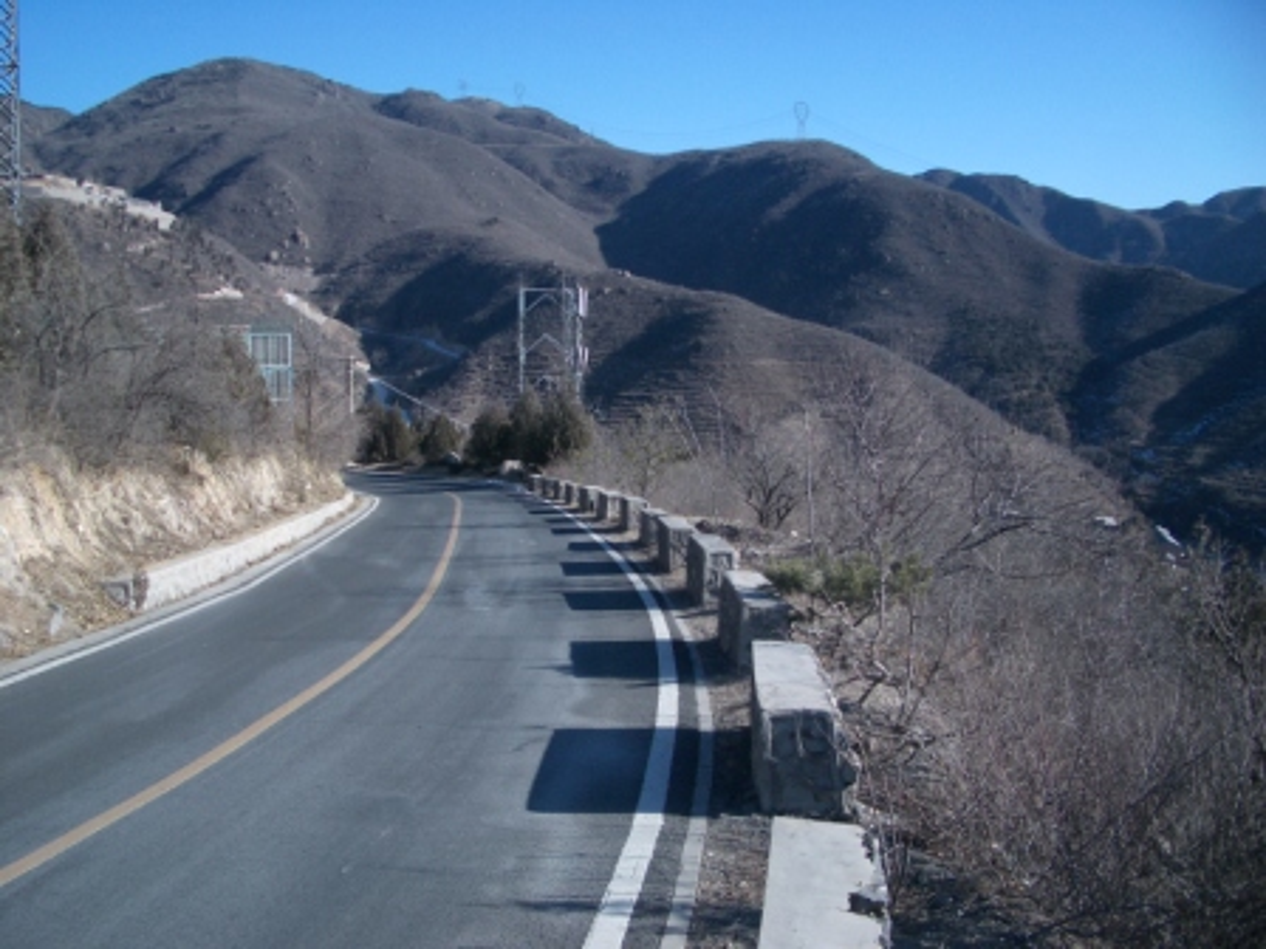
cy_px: 474
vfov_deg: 40.7
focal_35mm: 35
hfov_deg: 52.6
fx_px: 1280
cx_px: 633
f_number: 4.3
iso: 50
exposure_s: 1/400
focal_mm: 5.8
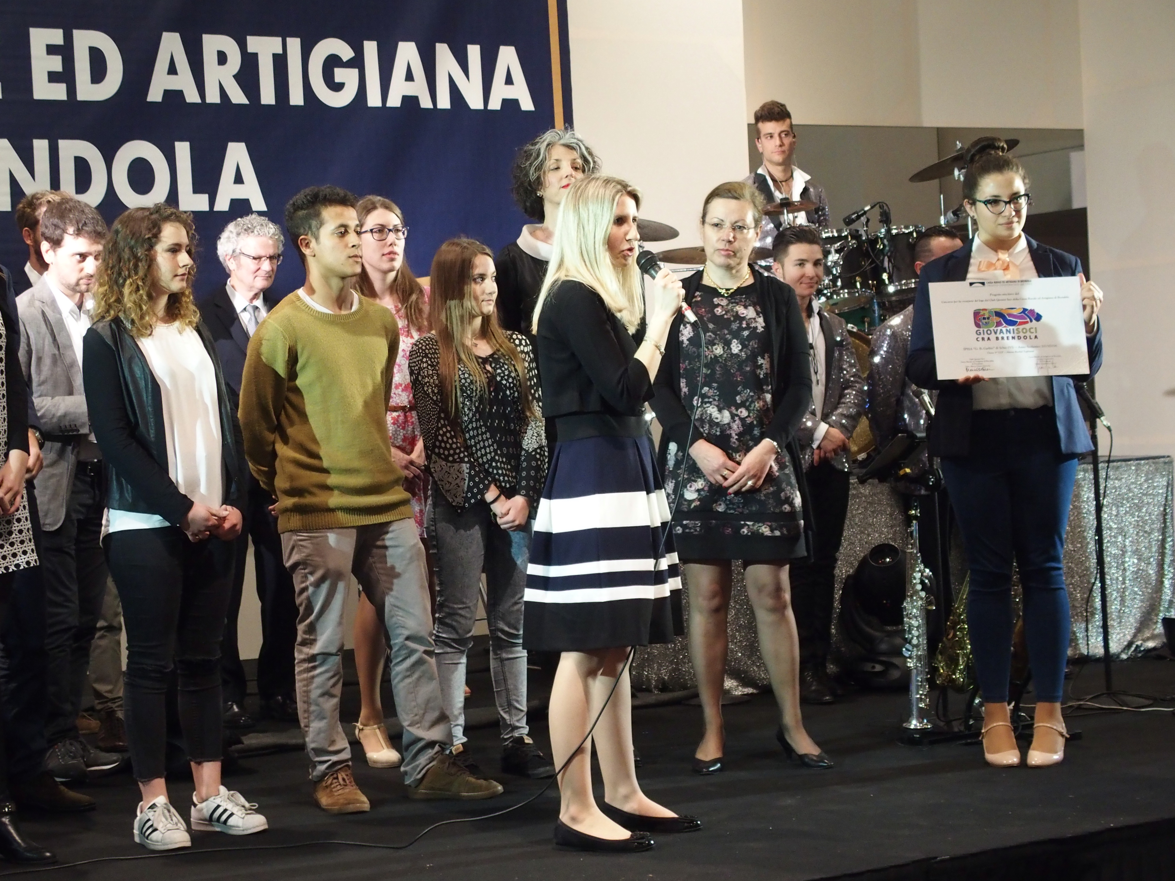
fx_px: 2308
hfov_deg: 28.6
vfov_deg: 21.6
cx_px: 588
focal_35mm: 68
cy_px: 440
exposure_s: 1/60
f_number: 2.8
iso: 800
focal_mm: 14.5
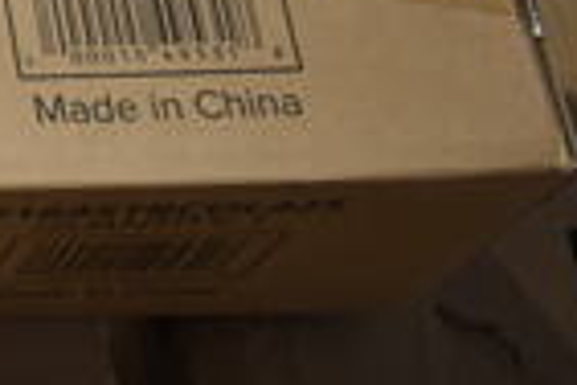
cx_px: -569
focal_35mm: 117
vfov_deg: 11.6
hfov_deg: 14.6
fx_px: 1875
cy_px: 20
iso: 400
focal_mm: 18
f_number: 3.5
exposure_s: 1/30
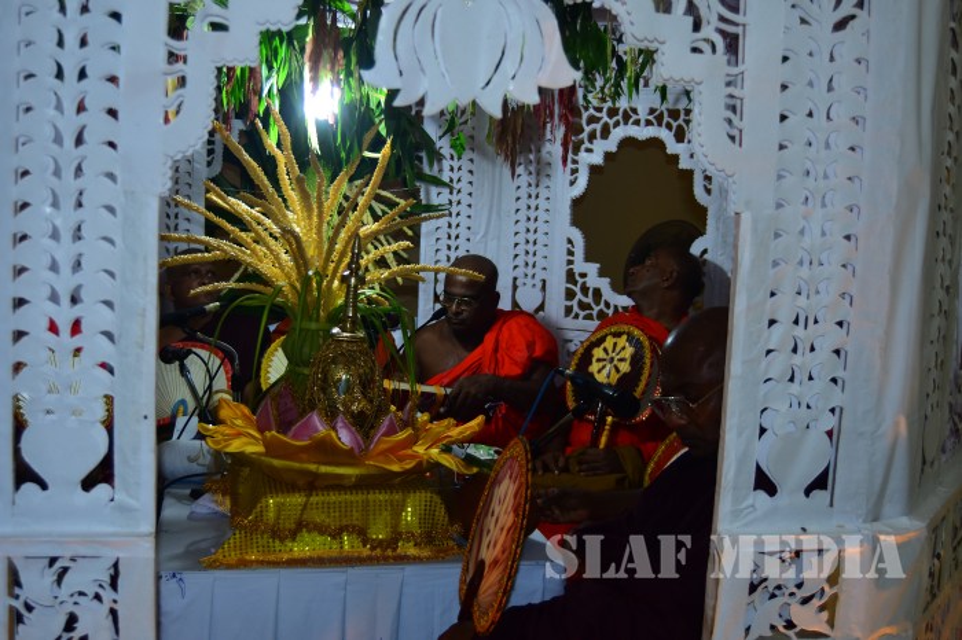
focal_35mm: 57
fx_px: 1522
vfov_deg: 23.8
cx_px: 481
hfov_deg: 35.1
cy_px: 320
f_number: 3.8
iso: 500
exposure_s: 1/125
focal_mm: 38
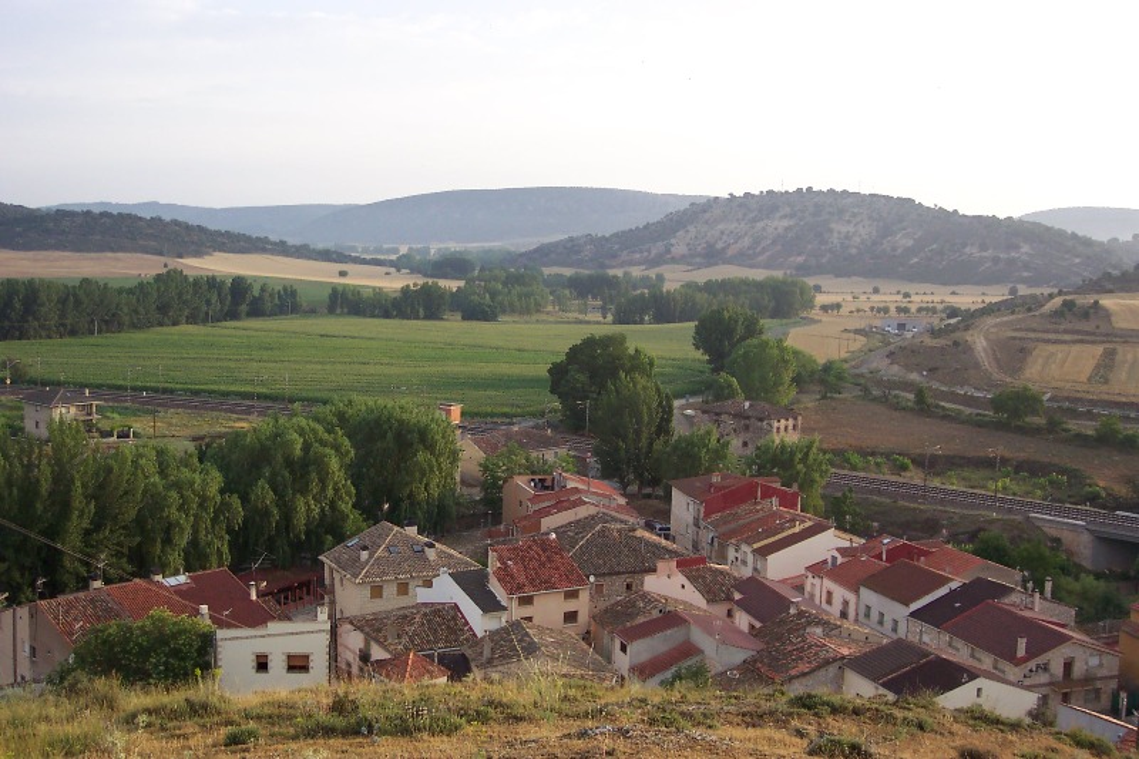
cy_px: 380
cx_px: 570
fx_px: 1202
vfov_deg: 35.0
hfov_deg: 50.7
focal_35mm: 38
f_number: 2.8
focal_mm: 8
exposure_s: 1/500
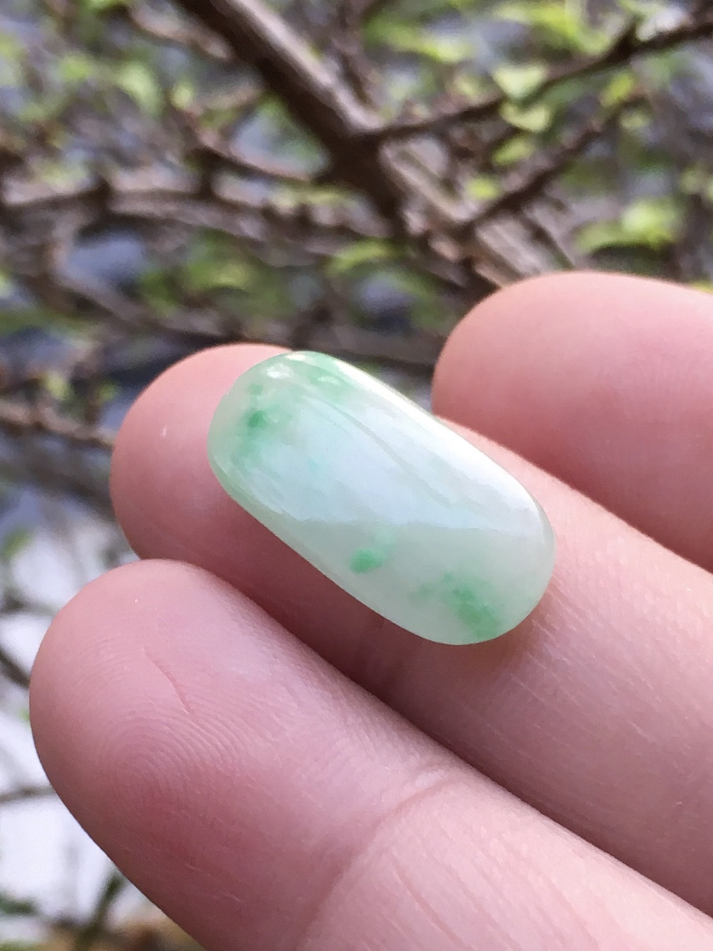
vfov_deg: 61.7
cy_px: 476
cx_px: 356
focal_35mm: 29
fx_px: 796
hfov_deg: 48.2
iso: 25
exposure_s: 1/33
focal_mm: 4.15
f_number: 2.2
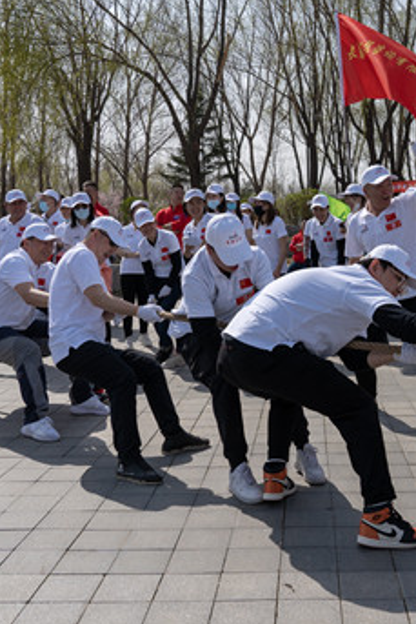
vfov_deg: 46.3
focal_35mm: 42
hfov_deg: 30.6
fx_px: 727
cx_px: 367
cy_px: 284
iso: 320
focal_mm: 24
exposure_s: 1/2500
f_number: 6.3
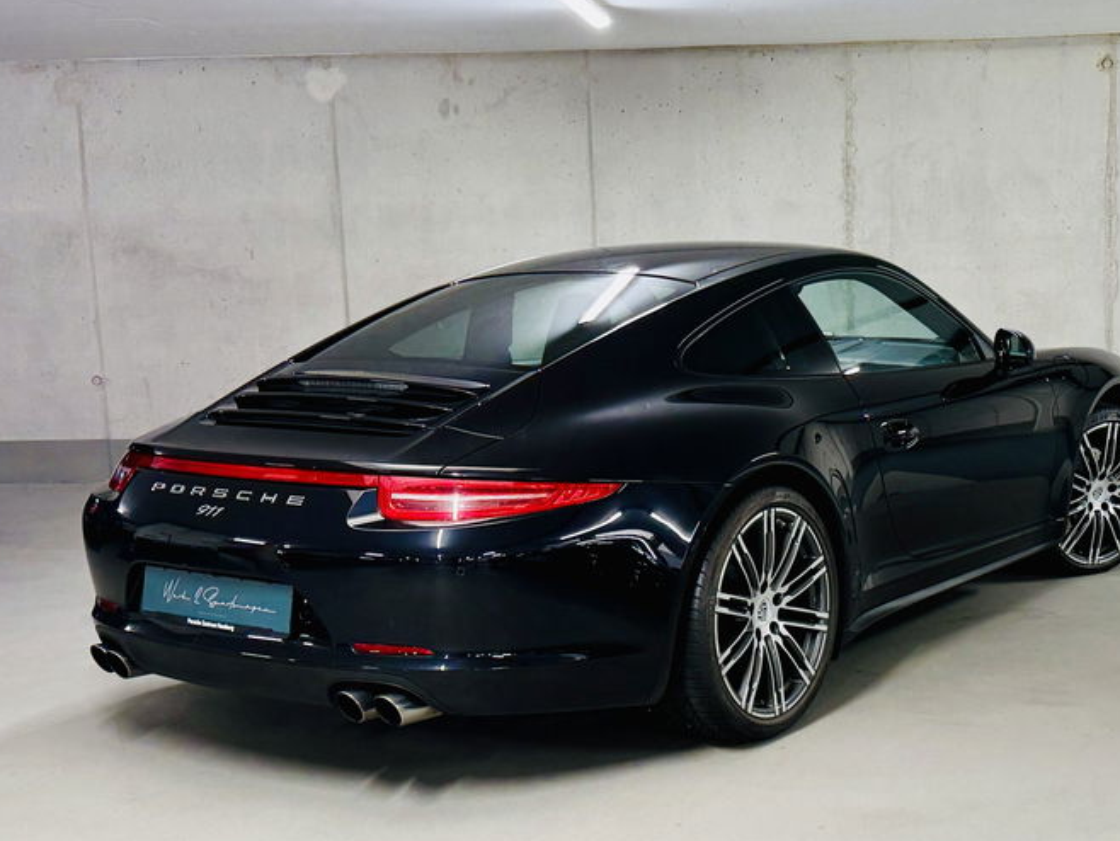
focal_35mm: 28
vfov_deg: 49.8
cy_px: 398
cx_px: 626
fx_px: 906
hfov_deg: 63.2
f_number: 1.78
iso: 125
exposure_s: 1/50
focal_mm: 6.76
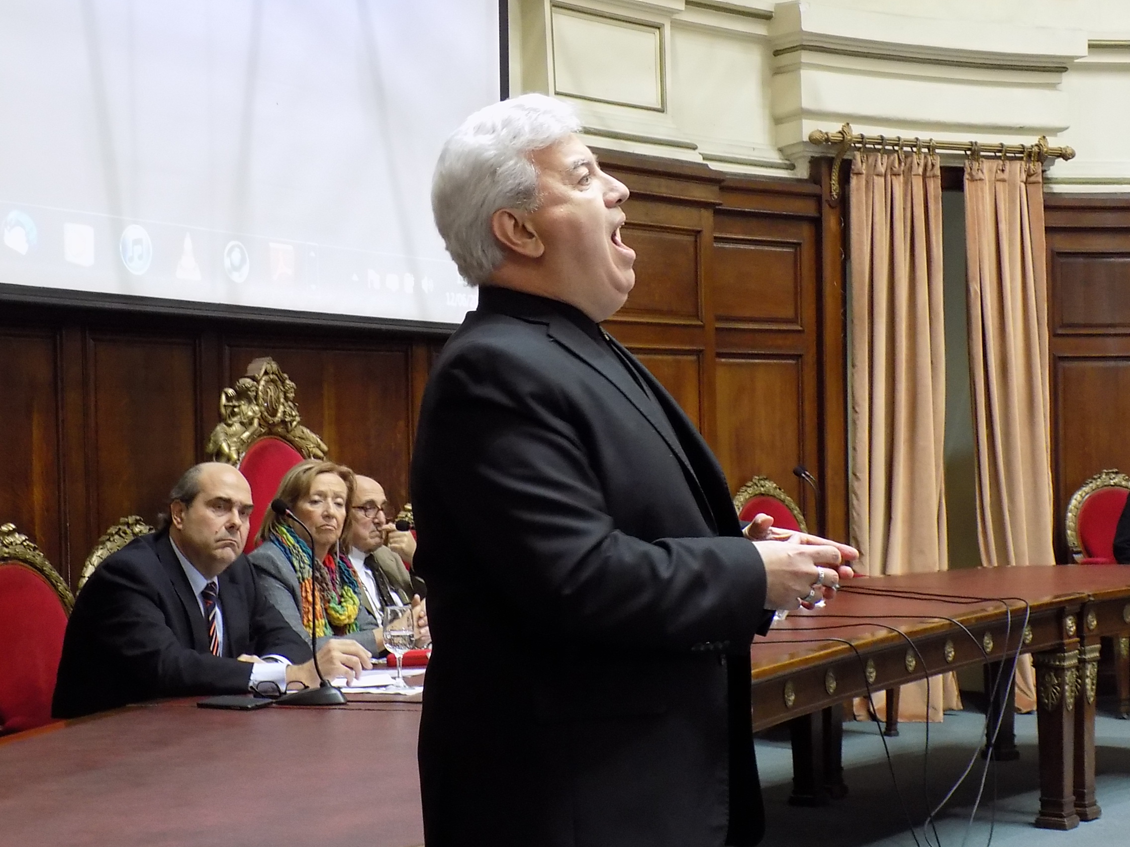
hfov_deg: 29.8
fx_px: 2122
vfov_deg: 22.6
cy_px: 424
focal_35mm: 65
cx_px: 565
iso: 400
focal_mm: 11.5
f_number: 4.1
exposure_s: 1/2
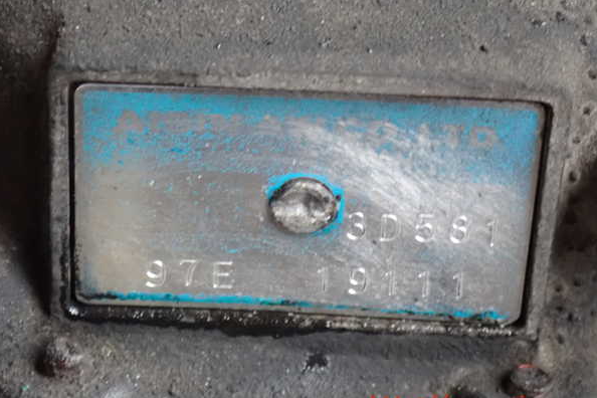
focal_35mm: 105
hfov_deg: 19.5
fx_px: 1741
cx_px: 296
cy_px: 192
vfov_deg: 13.0
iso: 1600
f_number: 4.9
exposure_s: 1/20
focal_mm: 18
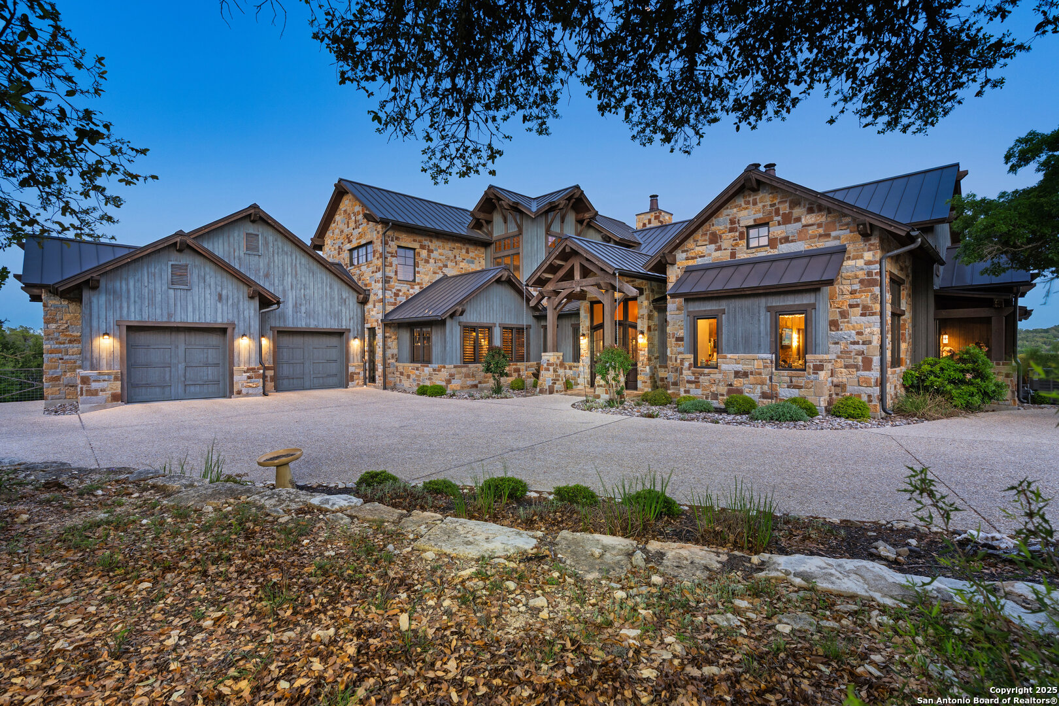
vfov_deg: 73.7
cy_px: 353
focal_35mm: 16
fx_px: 471
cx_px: 530
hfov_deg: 96.7
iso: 160
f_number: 7.1
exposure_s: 1/1.67
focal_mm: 16
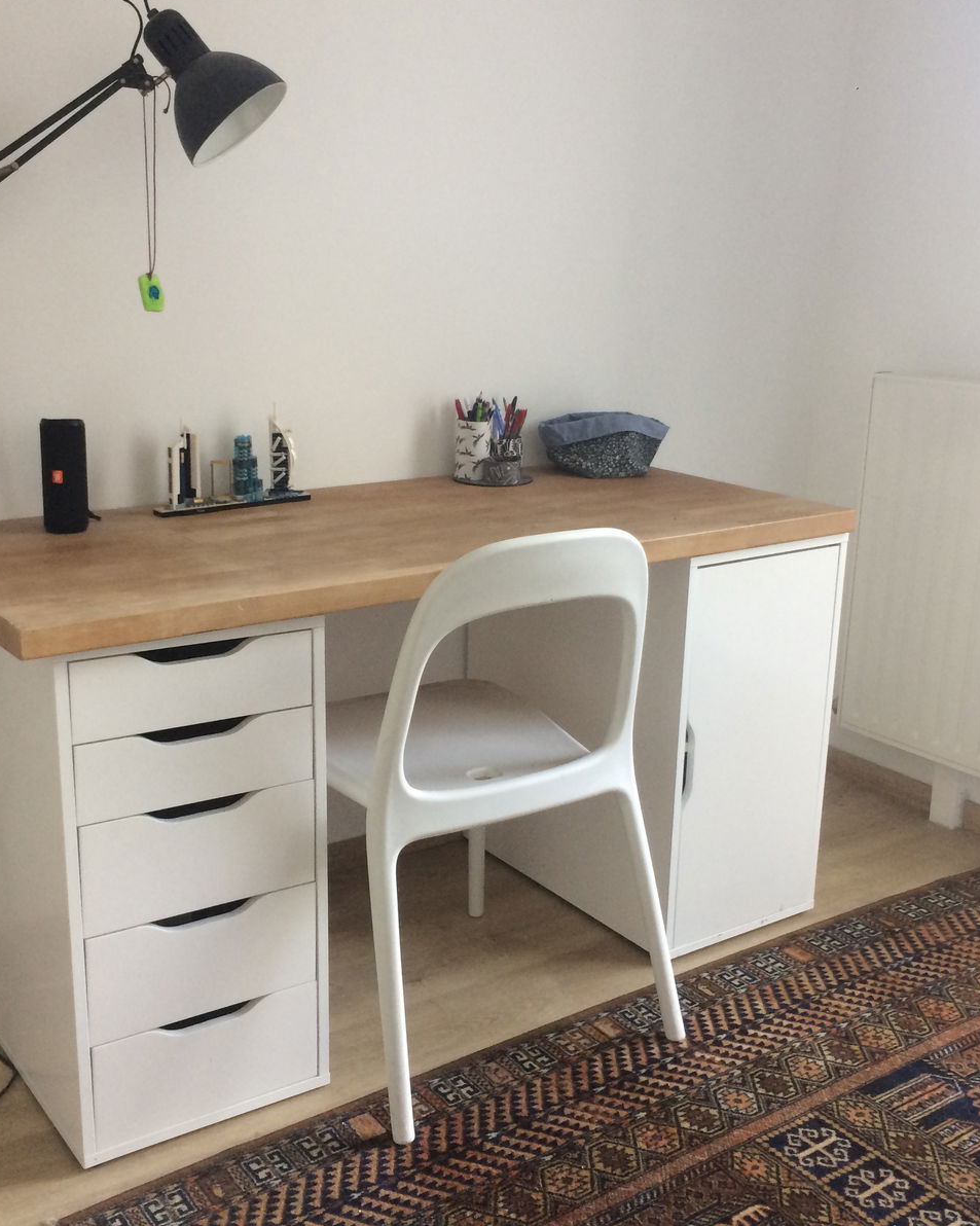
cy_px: 610
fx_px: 1378
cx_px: 431
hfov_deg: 39.1
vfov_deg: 47.9
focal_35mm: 38
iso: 64
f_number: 2.2
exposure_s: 1/33
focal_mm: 4.15
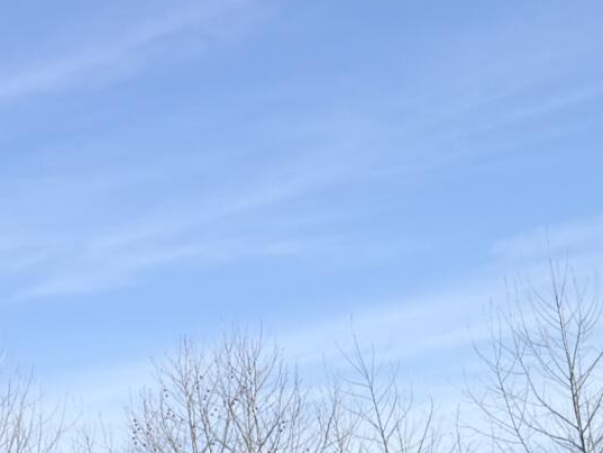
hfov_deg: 14.3
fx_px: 2335
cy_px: 569
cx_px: -83
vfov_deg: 10.8
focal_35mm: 134
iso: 80
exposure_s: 1/3425
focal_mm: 6.76
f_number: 1.78
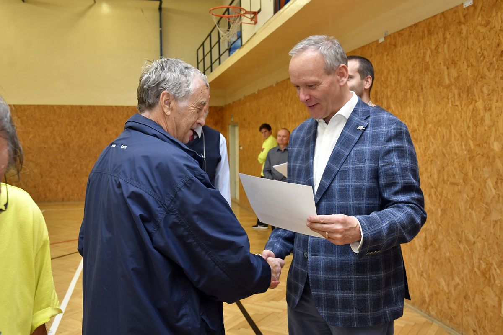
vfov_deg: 40.0
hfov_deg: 57.2
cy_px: 168
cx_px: 252
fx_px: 461
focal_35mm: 33
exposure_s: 1/100
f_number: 5.6
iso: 1000
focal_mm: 22
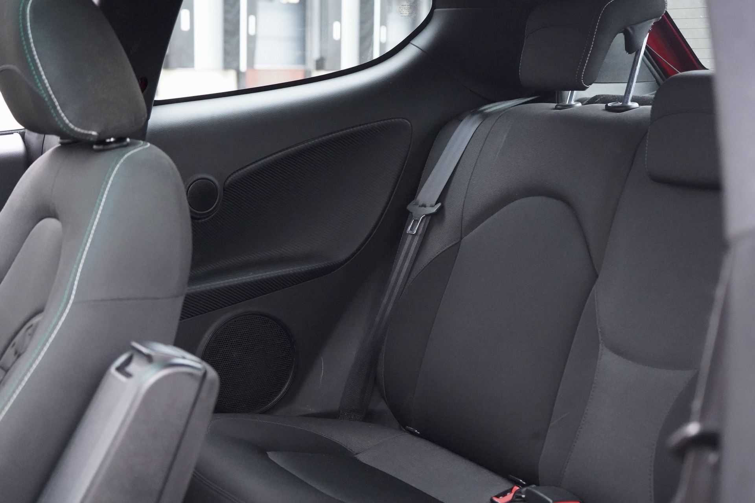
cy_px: 252
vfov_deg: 27.0
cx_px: 378
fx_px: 1049
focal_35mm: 50
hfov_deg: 39.6
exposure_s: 1/80
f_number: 4.5
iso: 12800
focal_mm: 50
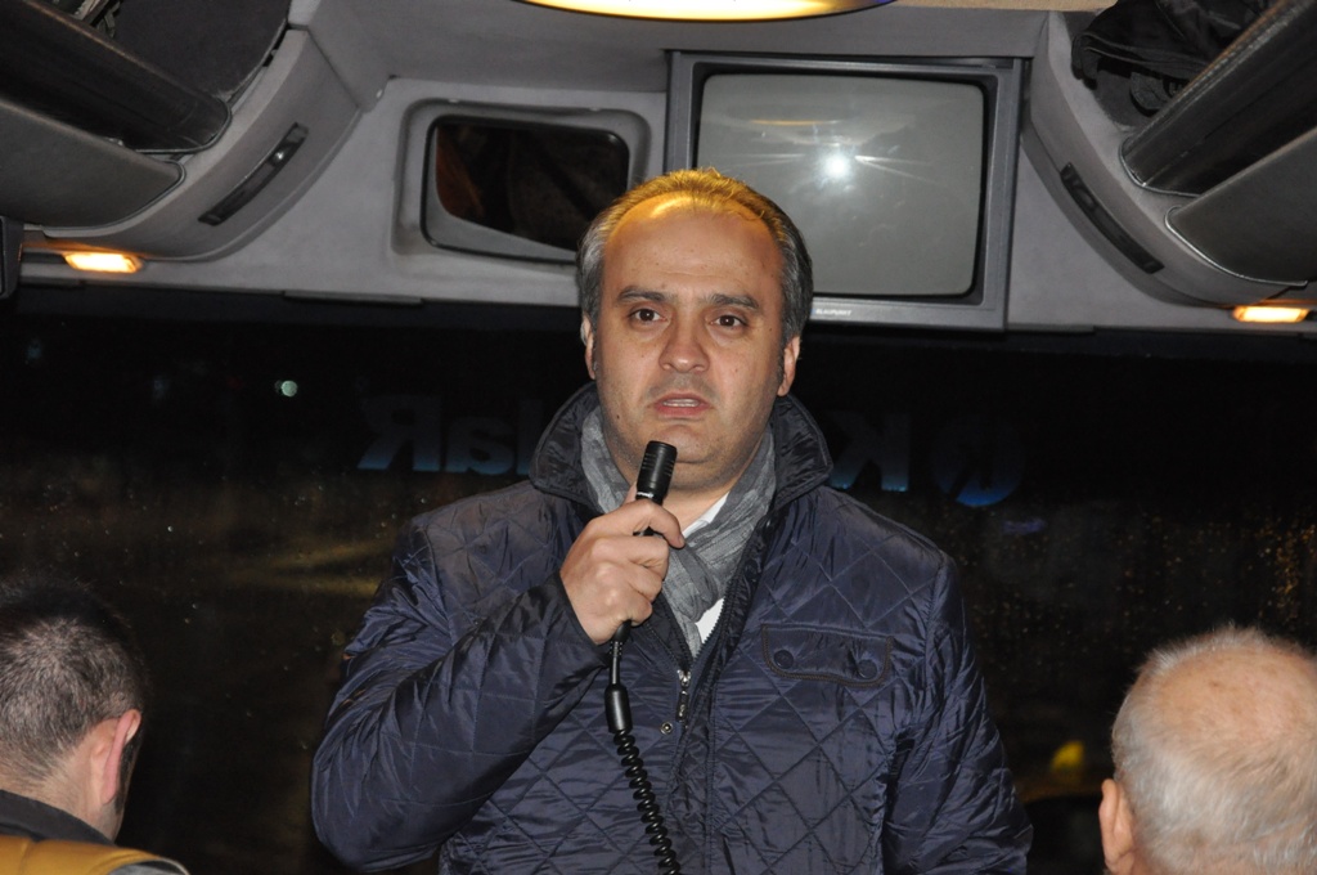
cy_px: 438
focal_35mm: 128
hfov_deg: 16.1
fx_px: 4658
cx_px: 658
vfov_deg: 10.7
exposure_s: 1/60
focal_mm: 85
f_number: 5.6
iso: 2000
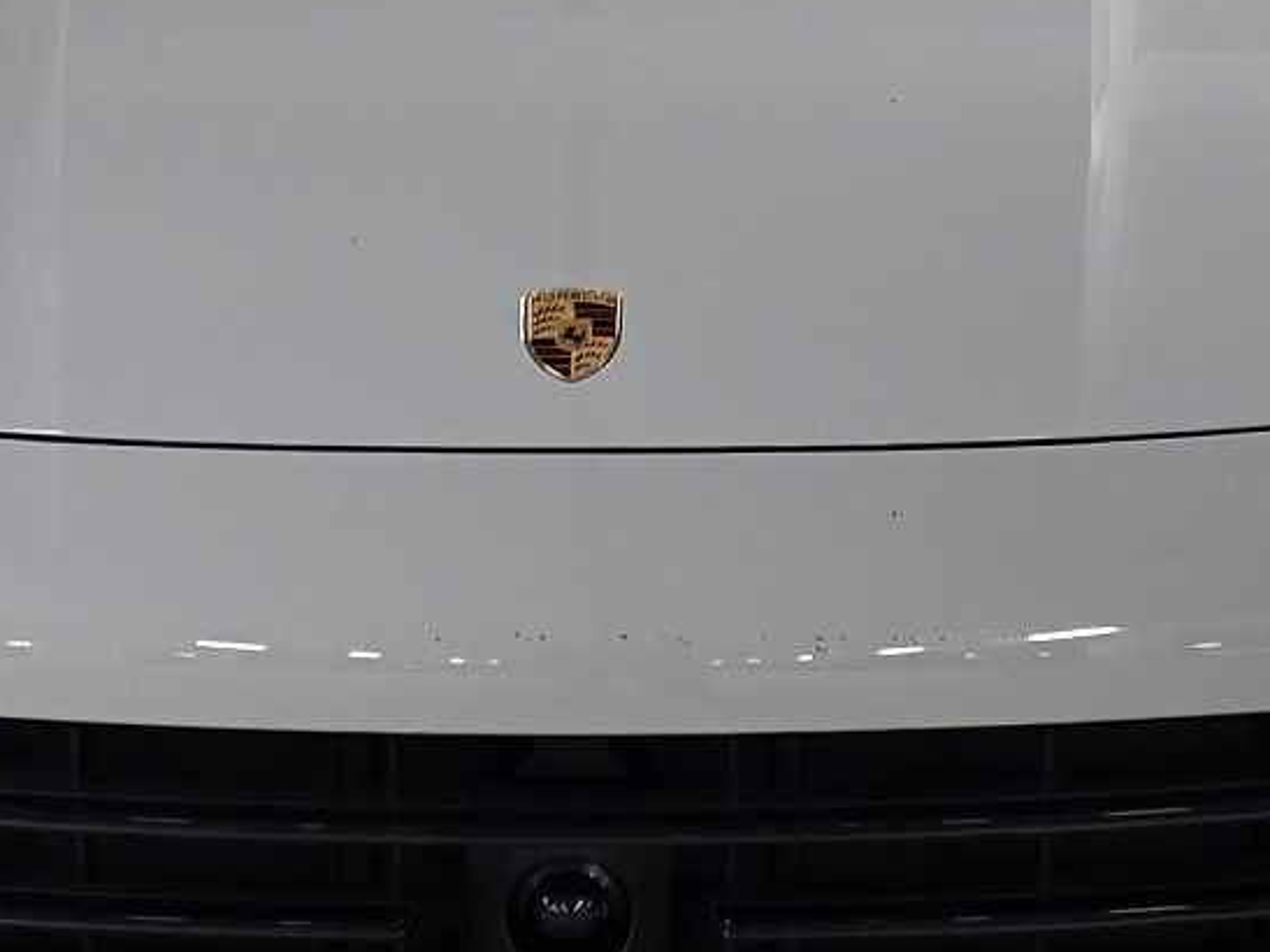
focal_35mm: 101
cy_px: -56
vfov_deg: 14.4
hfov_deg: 19.5
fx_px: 3705
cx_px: 645
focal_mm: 6.3
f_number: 1.7
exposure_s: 1/60
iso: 800
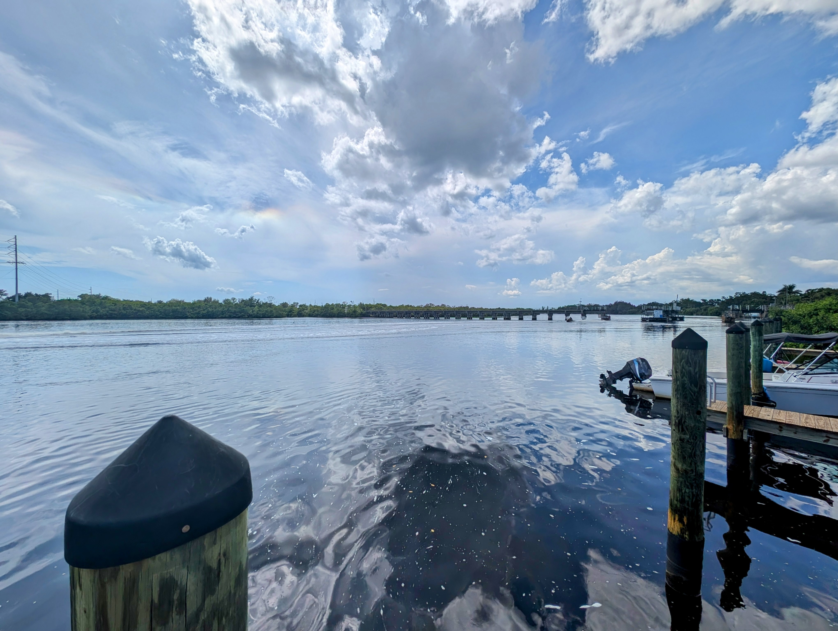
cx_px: 419
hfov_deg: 110.5
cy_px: 316
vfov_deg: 94.6
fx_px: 291
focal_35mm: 12
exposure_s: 1/4484
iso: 41
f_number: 1.95
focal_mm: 2.23
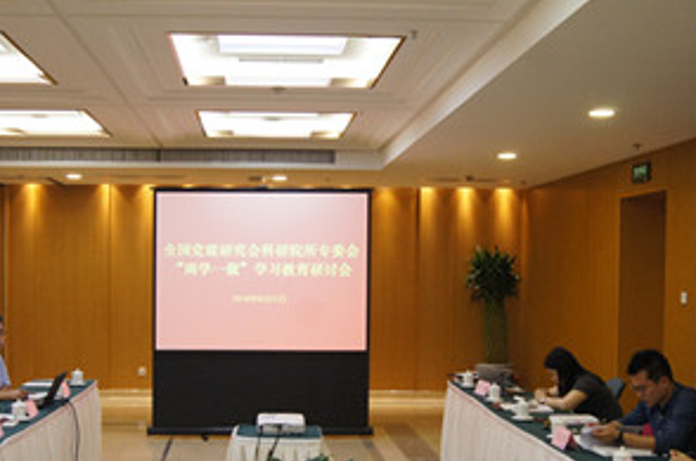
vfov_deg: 26.2
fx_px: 984
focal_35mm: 51
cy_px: 311
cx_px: 301
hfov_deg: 38.9
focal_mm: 20
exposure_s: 1/80
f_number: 5.6
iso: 1600
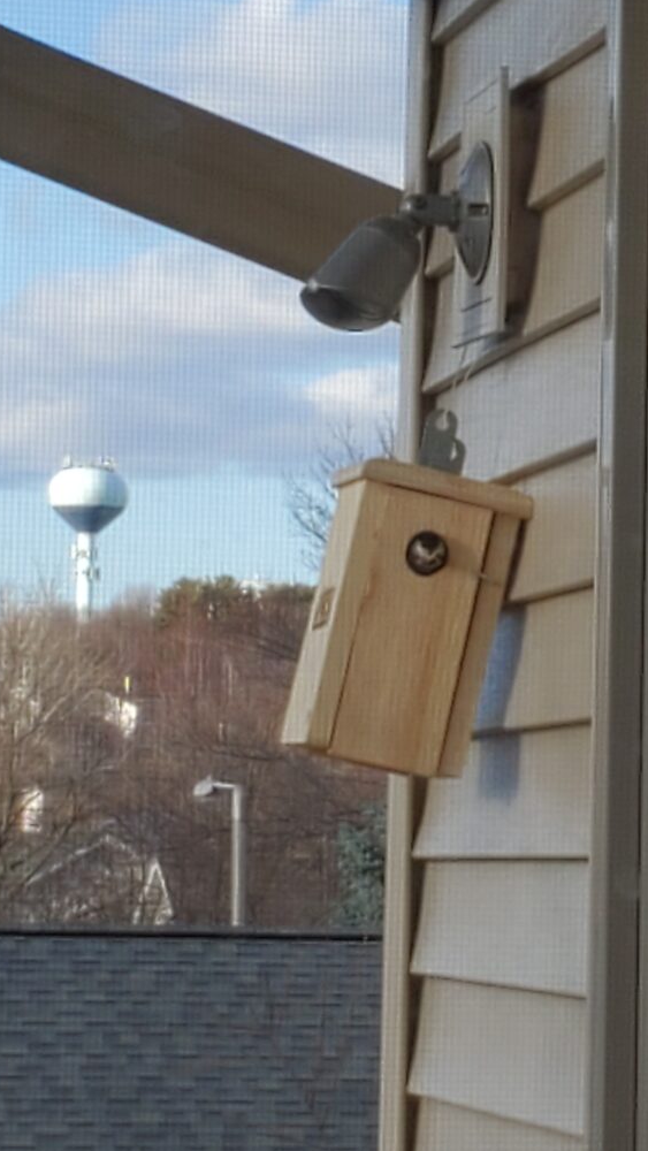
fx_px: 885
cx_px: 395
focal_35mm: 29
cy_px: 576
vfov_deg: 66.1
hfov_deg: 40.0
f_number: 2.4
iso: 50
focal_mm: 4.3
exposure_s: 1/426
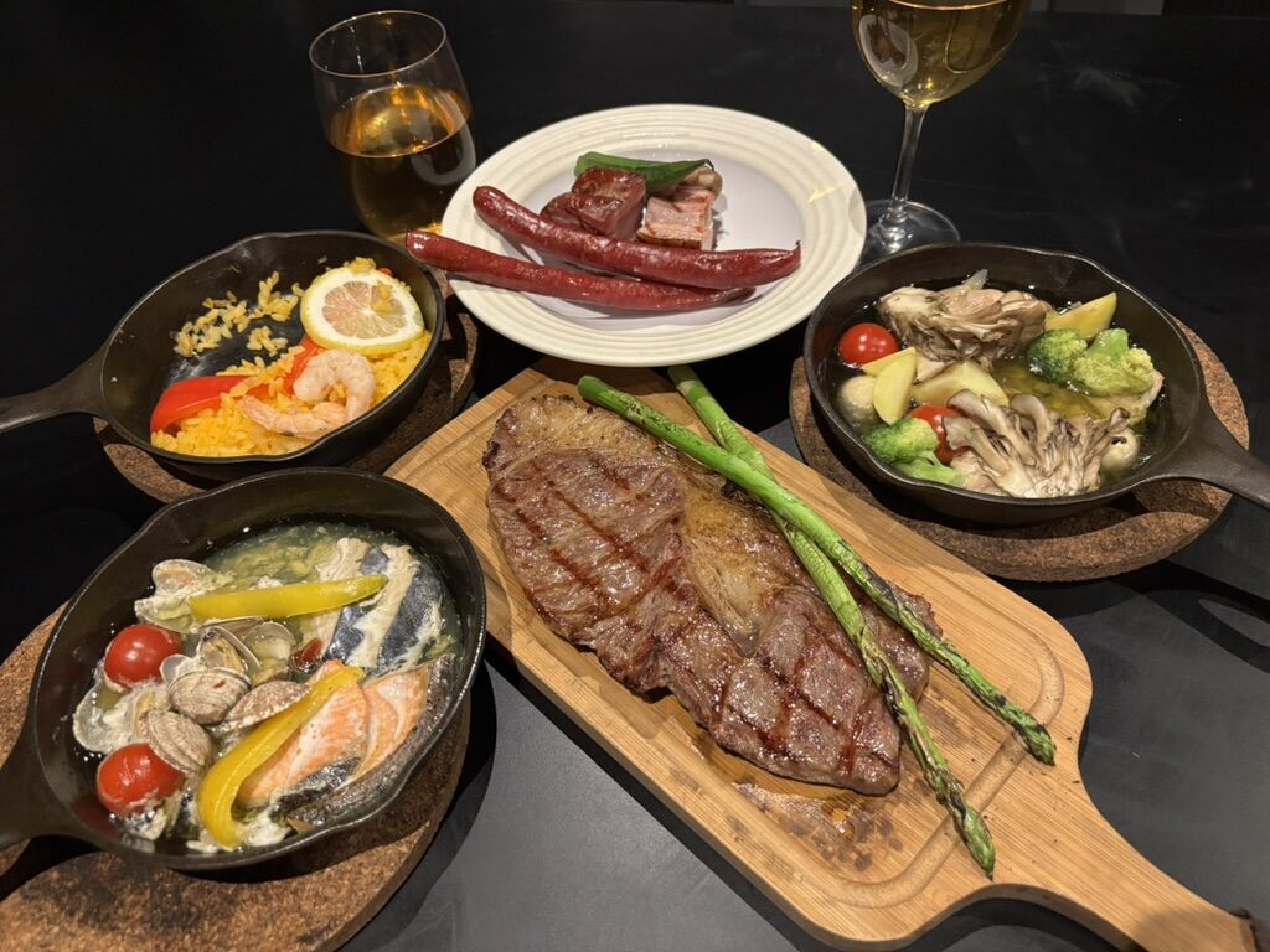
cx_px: 635
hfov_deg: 67.3
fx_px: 954
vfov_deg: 53.1
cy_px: 476
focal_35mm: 26
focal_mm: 5.96
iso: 400
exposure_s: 1/50
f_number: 1.6
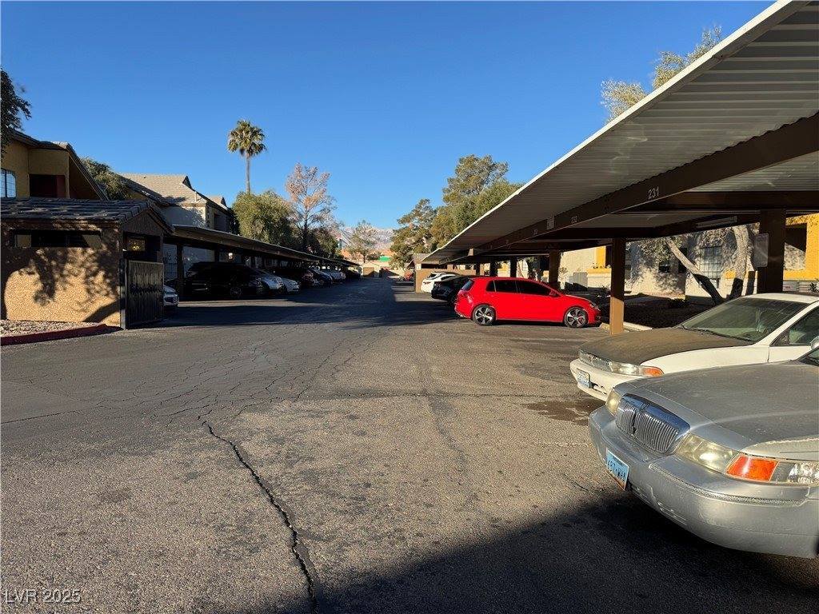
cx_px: 410
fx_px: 568
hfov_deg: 71.6
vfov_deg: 56.8
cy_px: 307
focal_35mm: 24
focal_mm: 6.76
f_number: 1.78
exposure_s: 1/3096
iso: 80
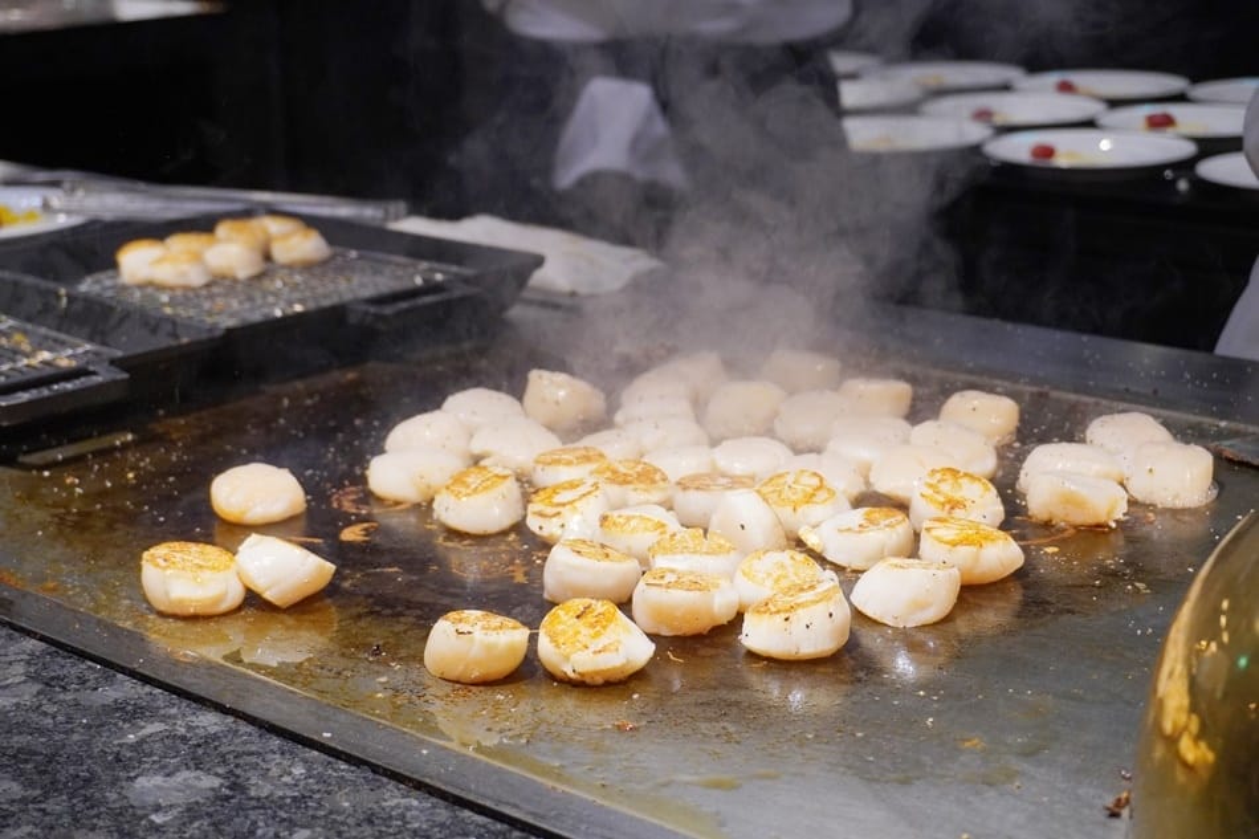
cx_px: 630
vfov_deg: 22.1
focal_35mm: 62
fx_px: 2150
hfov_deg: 32.6
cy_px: 420
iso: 2000
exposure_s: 1/160
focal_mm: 41
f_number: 5.6
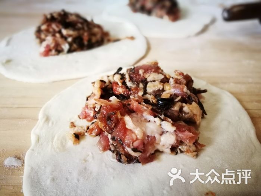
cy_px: 98
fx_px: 204
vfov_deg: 51.4
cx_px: 130
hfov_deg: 65.3
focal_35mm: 27
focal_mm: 4.5
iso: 640
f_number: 4
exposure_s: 1/20
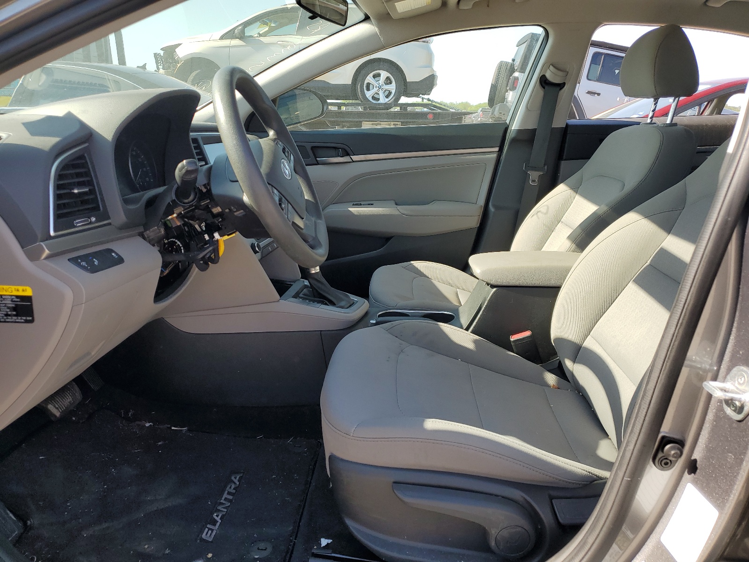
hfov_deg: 67.3
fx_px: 563
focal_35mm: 26
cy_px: 281
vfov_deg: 53.1
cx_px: 374
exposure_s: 1/769
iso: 50
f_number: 1.5
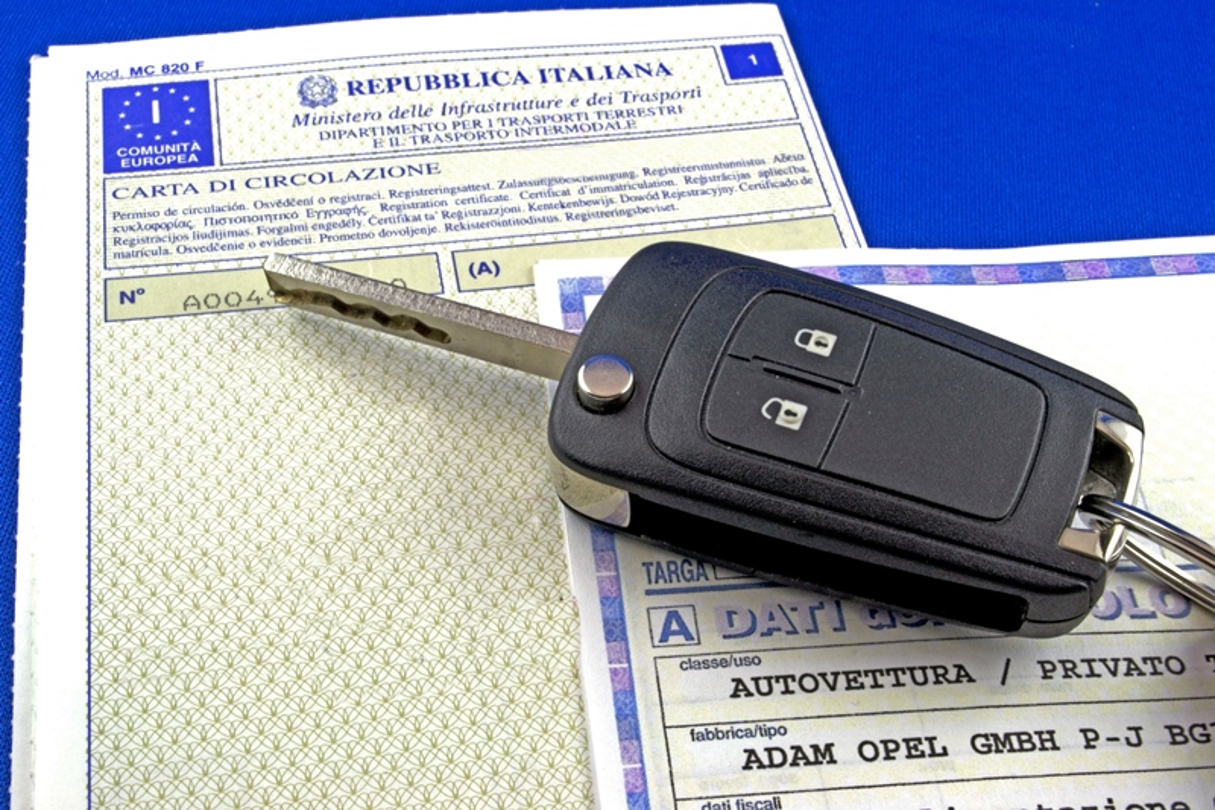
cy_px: 405
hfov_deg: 37.9
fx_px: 1771
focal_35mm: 52
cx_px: 608
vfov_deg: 25.7
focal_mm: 35
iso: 100
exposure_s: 1/4
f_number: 22
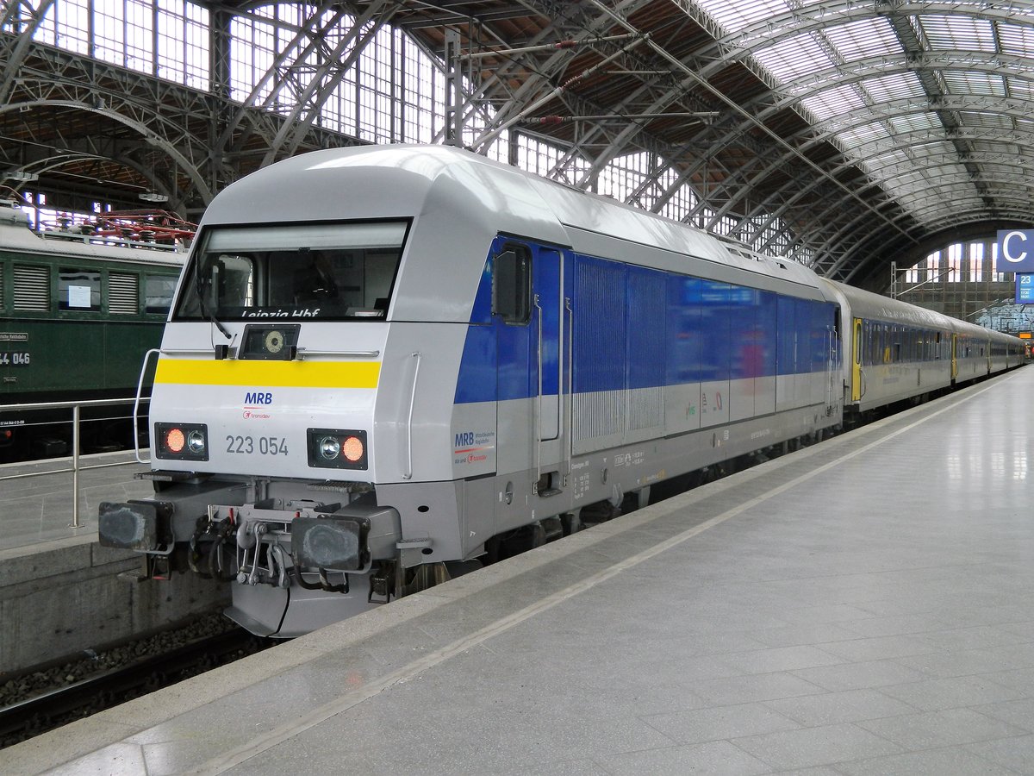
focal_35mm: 41
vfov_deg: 35.1
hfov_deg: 45.8
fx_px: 1225
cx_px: 517
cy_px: 388
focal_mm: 7.3
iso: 110
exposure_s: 1/50
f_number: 3.5
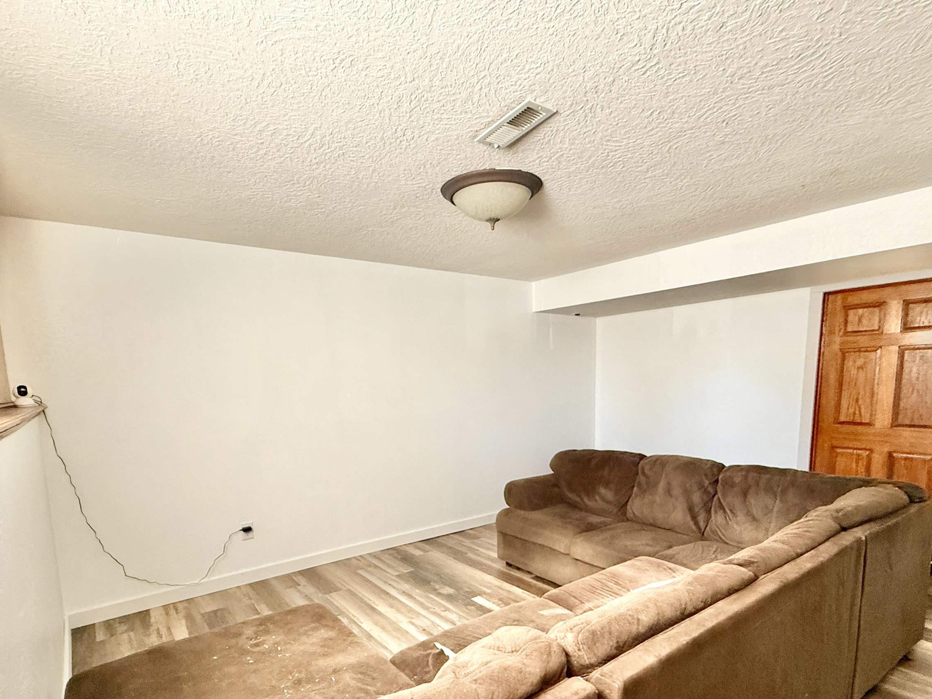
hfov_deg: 84.6
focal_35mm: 19
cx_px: 443
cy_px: 448
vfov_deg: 67.3
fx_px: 512
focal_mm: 2.22
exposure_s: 1/99
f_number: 2.2
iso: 320
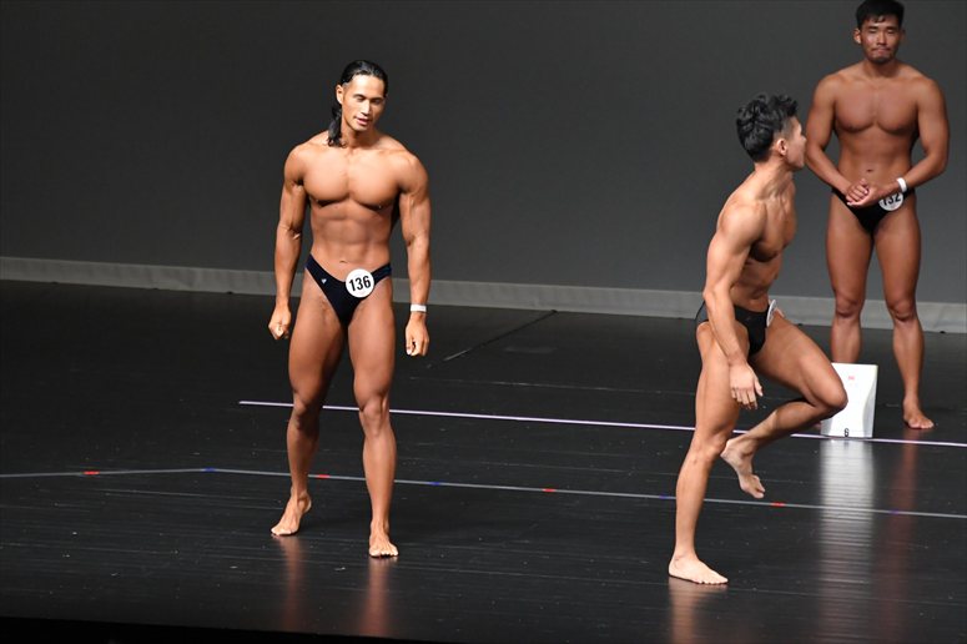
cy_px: 322
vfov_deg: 4.6
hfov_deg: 6.9
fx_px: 8055
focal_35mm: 300
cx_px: 484
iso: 5000
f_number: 5.6
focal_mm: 200
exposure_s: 1/400
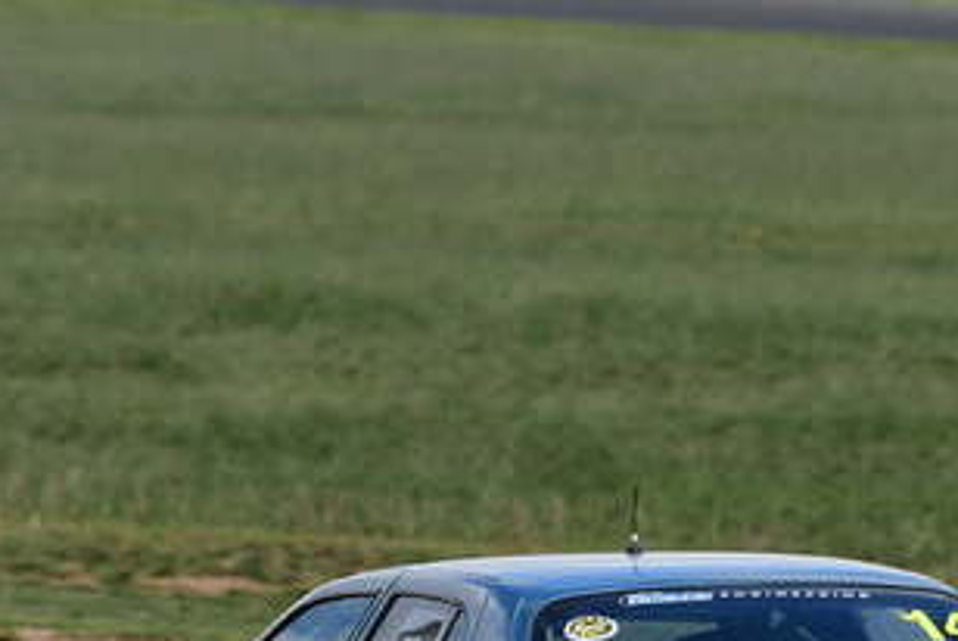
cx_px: 1061
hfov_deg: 1.7
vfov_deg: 1.1
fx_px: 33215
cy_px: 557
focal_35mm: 1247
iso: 200
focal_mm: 320
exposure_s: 1/640
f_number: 7.1
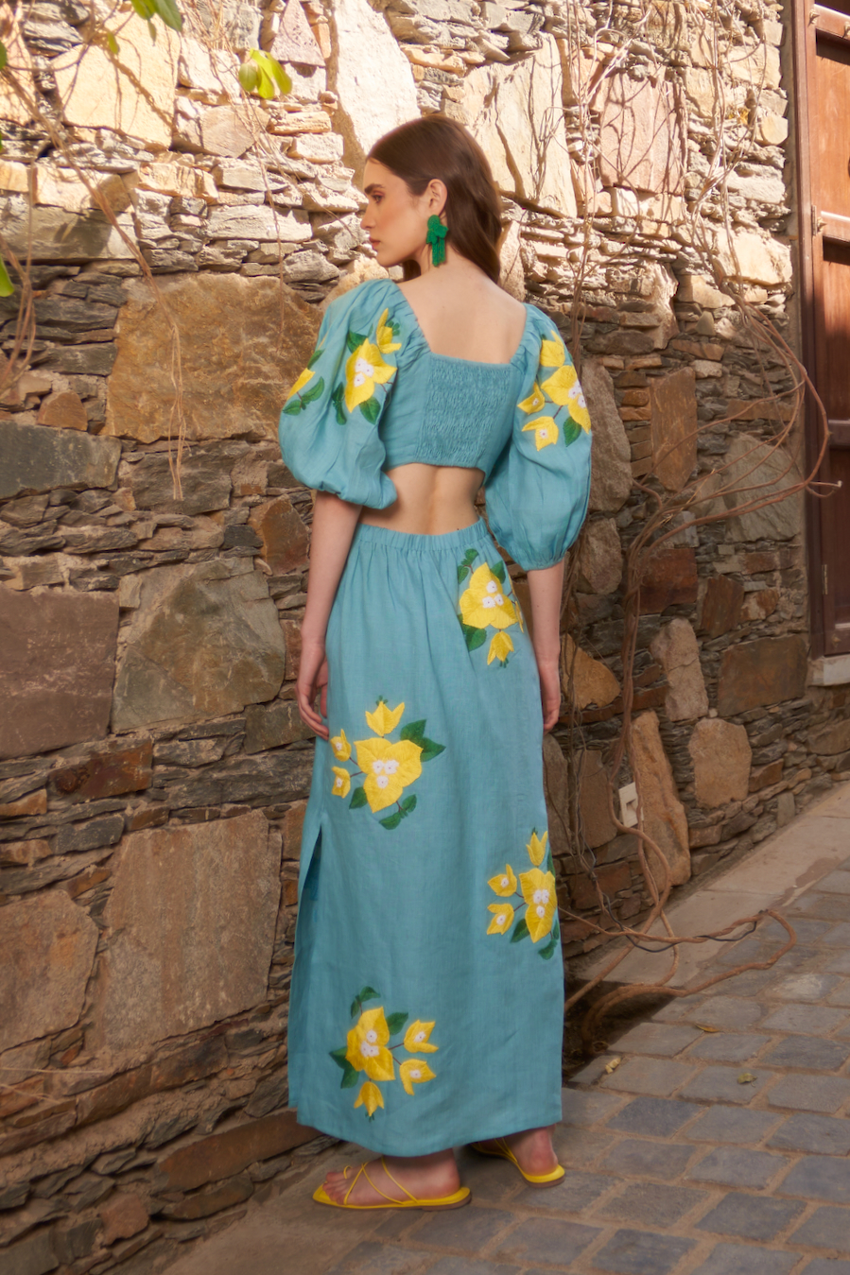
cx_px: 425
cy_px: 638
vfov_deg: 51.9
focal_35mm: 37
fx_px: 1311
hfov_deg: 35.9
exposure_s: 1/1000
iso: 50
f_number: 2.8
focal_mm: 25
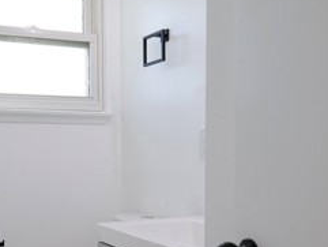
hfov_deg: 36.6
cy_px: 184
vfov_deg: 28.2
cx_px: 83
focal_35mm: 51
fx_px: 483
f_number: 3.5
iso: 100
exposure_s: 1/80
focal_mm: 20
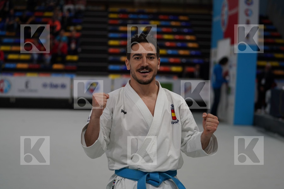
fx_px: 552
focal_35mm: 70
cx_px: 142
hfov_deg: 28.8
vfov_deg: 19.5
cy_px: 94
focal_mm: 70
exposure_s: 1/500
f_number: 2.8
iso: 500
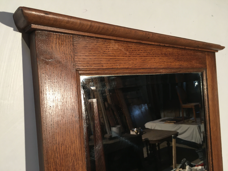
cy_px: 86
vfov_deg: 48.2
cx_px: 114
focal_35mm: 29
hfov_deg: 61.7
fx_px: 191
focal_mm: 4.15
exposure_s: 1/33
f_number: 2.2
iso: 125
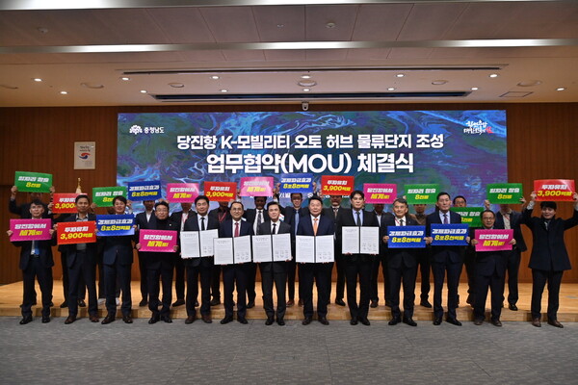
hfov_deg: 58.7
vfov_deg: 41.1
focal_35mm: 32
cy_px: 192
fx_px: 514
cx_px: 289
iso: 800
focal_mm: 32
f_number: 5.6
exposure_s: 1/250
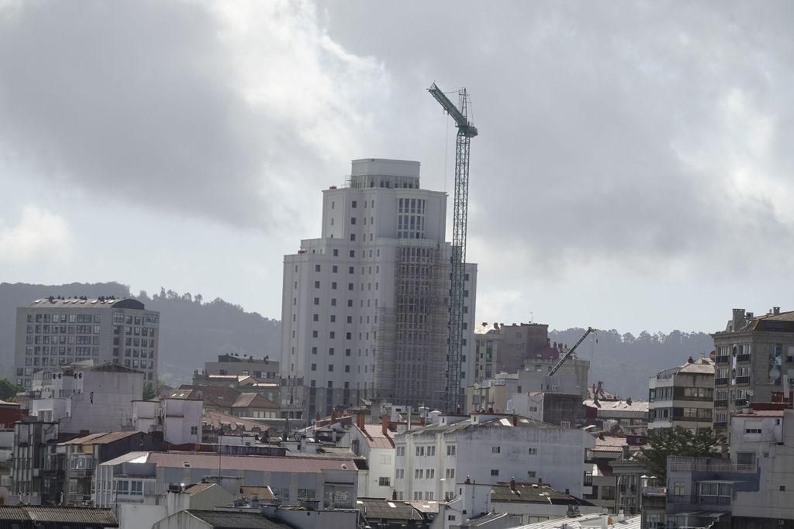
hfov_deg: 8.3
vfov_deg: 5.6
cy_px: 264
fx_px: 5448
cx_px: 397
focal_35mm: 247
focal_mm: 90.45
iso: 100
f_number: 4.5
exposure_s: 1/1000
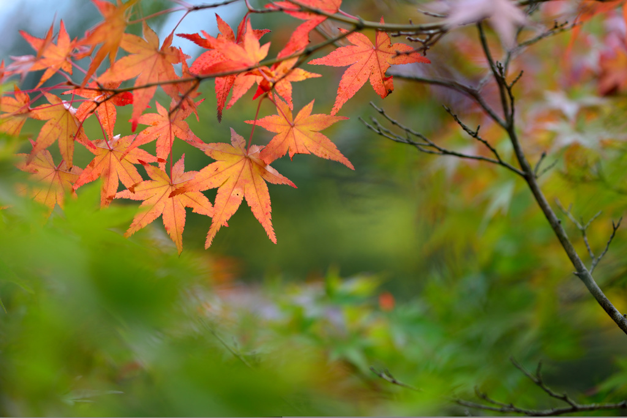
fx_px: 1829
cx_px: 314
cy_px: 209
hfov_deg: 19.5
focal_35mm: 105
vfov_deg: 13.0
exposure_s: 1/160
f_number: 4
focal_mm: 105
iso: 140
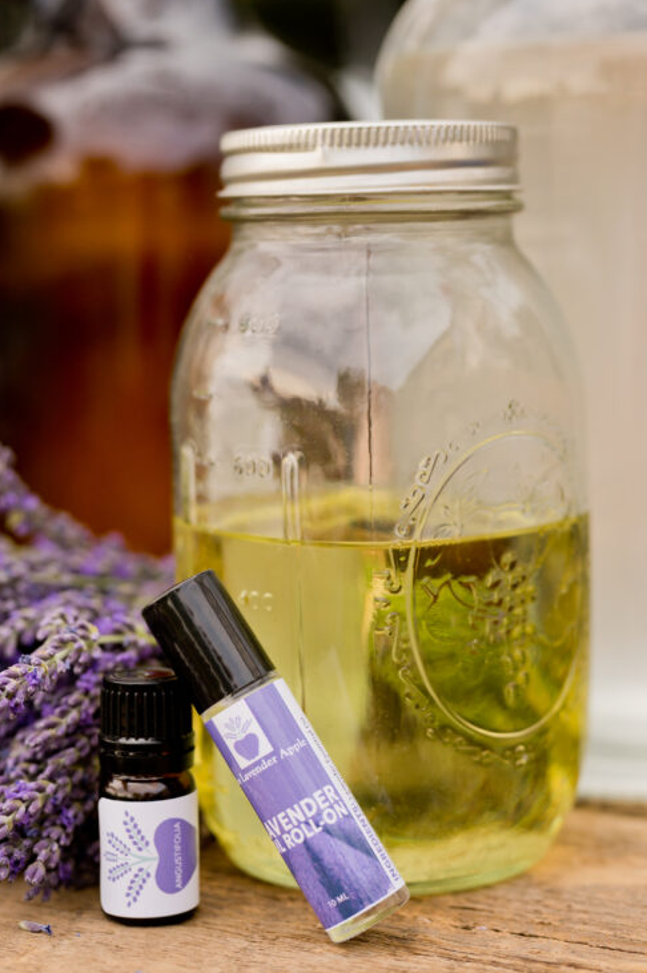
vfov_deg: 28.9
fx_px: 1891
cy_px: 462
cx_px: 278
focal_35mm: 70
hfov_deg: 19.4
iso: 800
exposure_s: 1/640
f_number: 3.2
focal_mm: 50
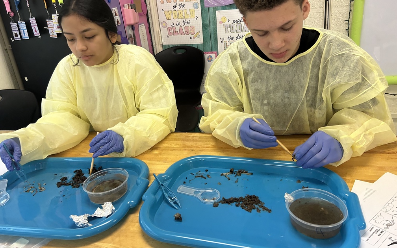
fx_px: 303
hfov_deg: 66.5
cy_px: 113
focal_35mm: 28
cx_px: 199
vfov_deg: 44.5
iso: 250
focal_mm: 5.7
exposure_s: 1/60
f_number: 1.5
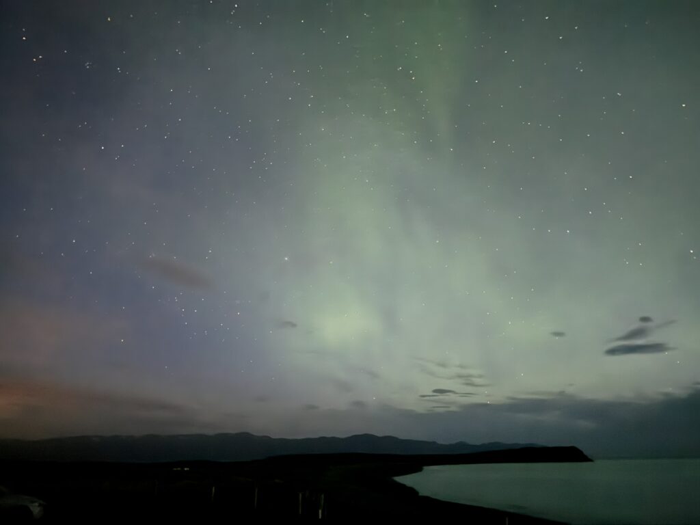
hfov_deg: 71.6
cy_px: 262
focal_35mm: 24
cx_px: 350
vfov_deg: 56.8
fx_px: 485
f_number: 1.78
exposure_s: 2
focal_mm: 6.76
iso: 5000
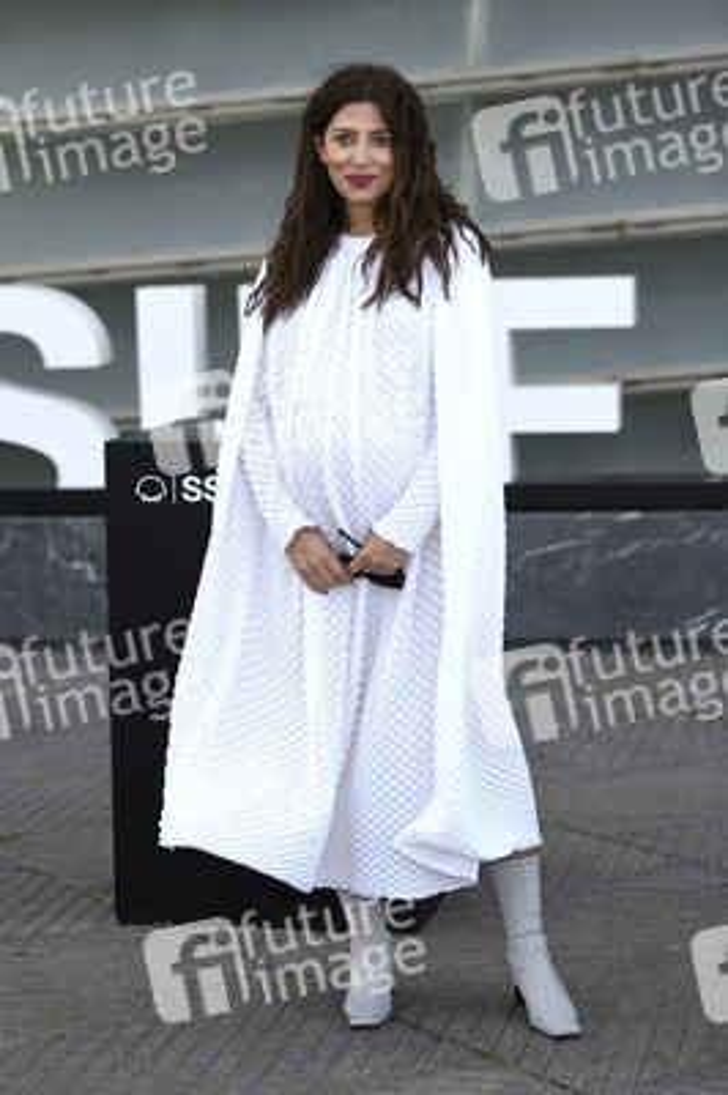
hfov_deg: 15.9
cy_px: 548
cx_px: 364
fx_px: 2613
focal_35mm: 86
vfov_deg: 23.7
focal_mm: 86
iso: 400
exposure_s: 1/1600
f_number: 3.2
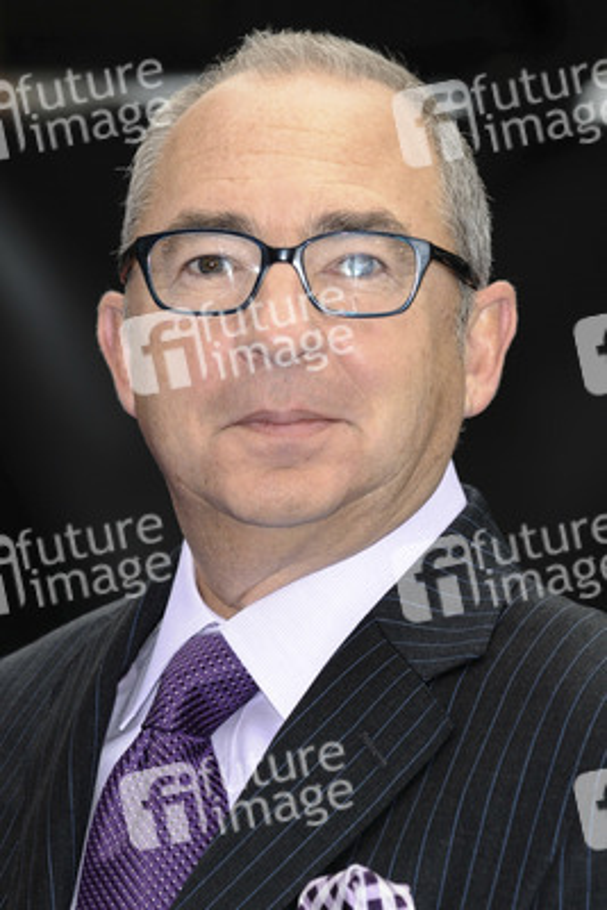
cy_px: 455
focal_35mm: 300
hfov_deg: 4.6
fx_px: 7580
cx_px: 304
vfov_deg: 6.9
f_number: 5
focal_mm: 200
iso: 320
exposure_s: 1/250
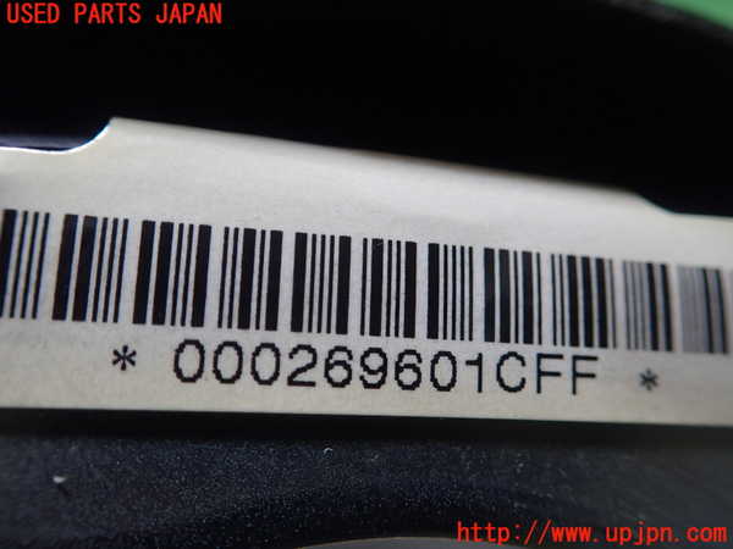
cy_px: 274
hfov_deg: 60.0
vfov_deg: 46.8
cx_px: 366
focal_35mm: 30
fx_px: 635
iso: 400
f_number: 2.3
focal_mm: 5.5
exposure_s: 1/125
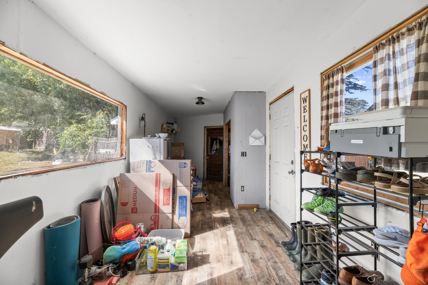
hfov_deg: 104.3
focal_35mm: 14
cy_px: 142
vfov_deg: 81.1
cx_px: 214
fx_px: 166
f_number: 9
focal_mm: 14
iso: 320
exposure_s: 1/13
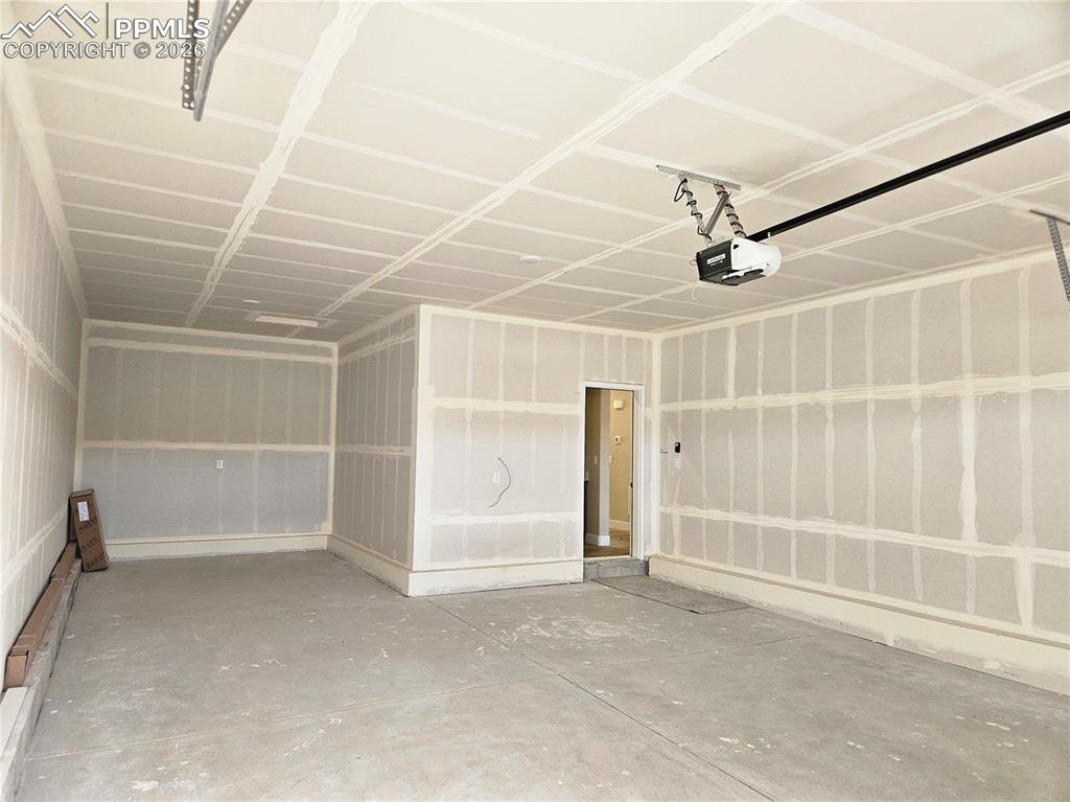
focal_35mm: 23
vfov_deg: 58.8
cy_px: 401
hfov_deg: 74.0
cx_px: 535
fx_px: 711
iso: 125
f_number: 1.8
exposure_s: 1/120
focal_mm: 5.4
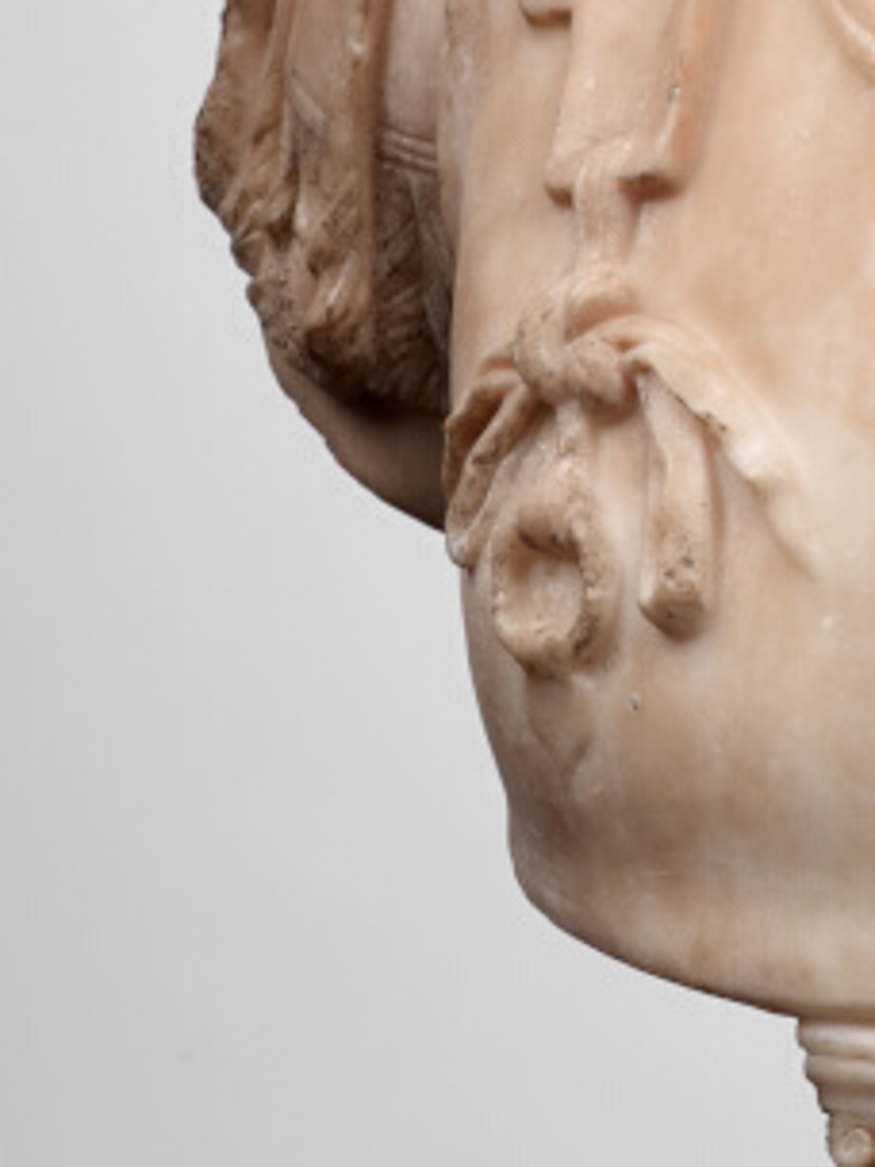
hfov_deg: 5.3
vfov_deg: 7.1
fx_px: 9302
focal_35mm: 276
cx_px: 1412
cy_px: -232
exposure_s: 1/125
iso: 200
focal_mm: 80
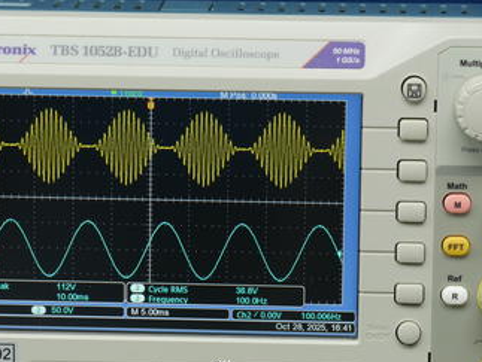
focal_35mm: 240
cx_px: 187
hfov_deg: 8.2
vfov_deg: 6.2
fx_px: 3346
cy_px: 222
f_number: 11
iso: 400
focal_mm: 97
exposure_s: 1/8
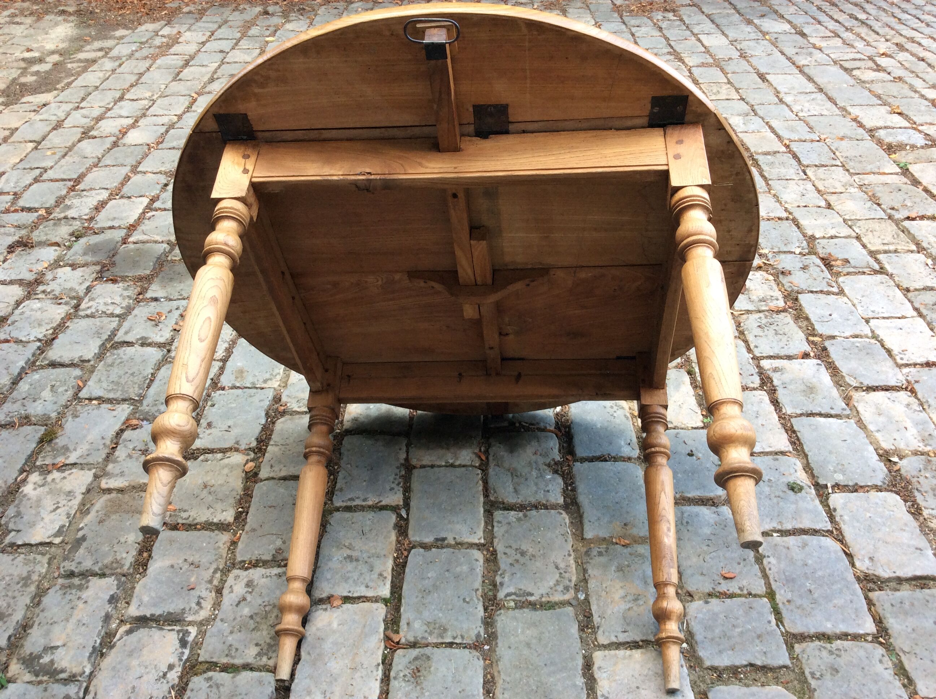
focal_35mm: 32
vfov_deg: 44.1
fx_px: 864
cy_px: 350
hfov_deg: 56.9
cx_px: 468
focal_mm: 3.3
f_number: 2.4
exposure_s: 1/100
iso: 64
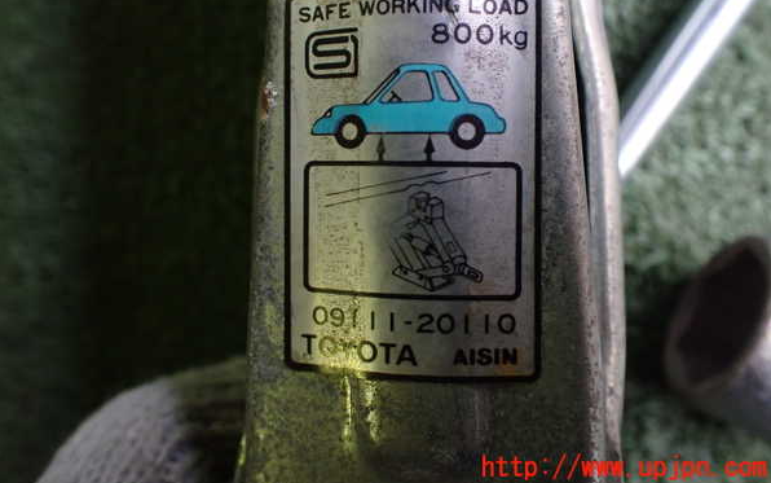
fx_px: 673
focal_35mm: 32
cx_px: 386
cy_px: 193
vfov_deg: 39.3
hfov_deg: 59.6
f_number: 2.3
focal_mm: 5.4
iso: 400
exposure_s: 1/125
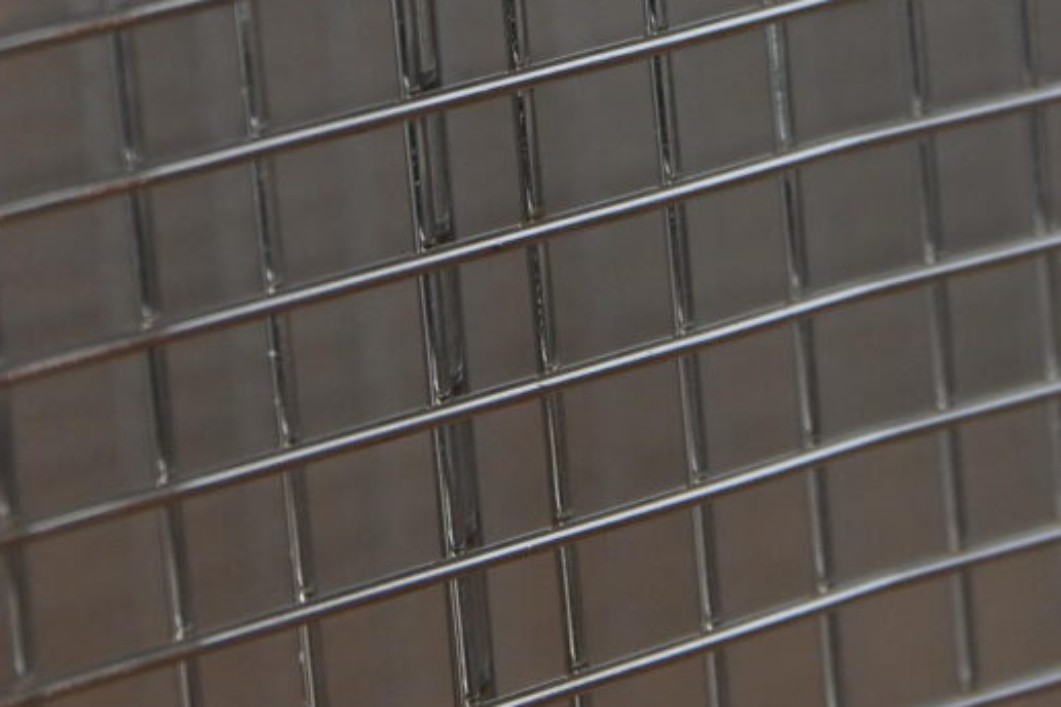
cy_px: -431
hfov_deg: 8.0
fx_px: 7603
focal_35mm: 258
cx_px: 864
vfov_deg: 5.3
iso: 320
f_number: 3.2
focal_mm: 52
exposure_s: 1/125
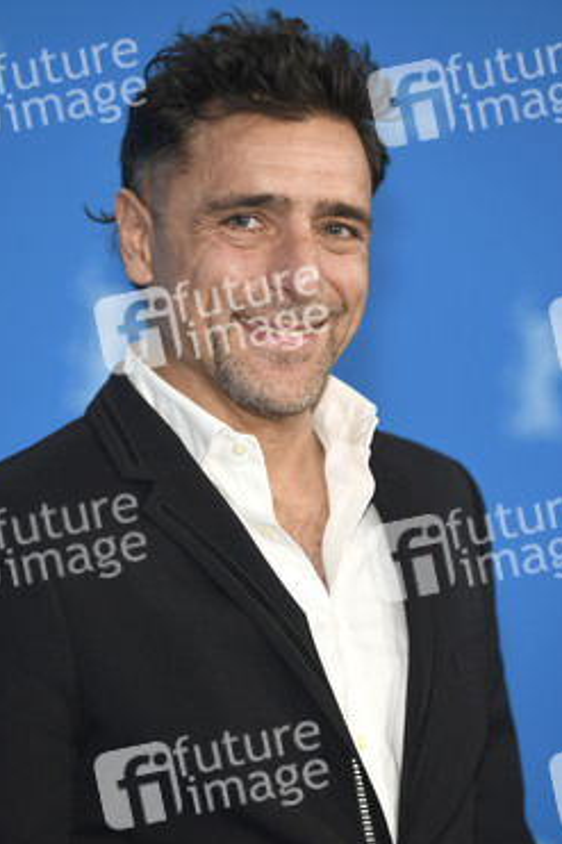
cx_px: 278
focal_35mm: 205
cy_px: 435
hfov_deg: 6.7
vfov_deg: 10.0
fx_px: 4805
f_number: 4
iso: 640
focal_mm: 190
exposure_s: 1/400
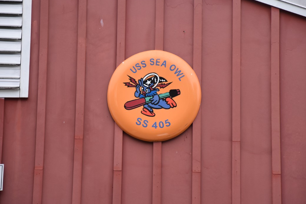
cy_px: 95
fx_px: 1484
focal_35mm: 175
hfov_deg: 11.8
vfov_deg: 7.9
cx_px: 156
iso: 500
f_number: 5.6
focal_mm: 105
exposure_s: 1/250
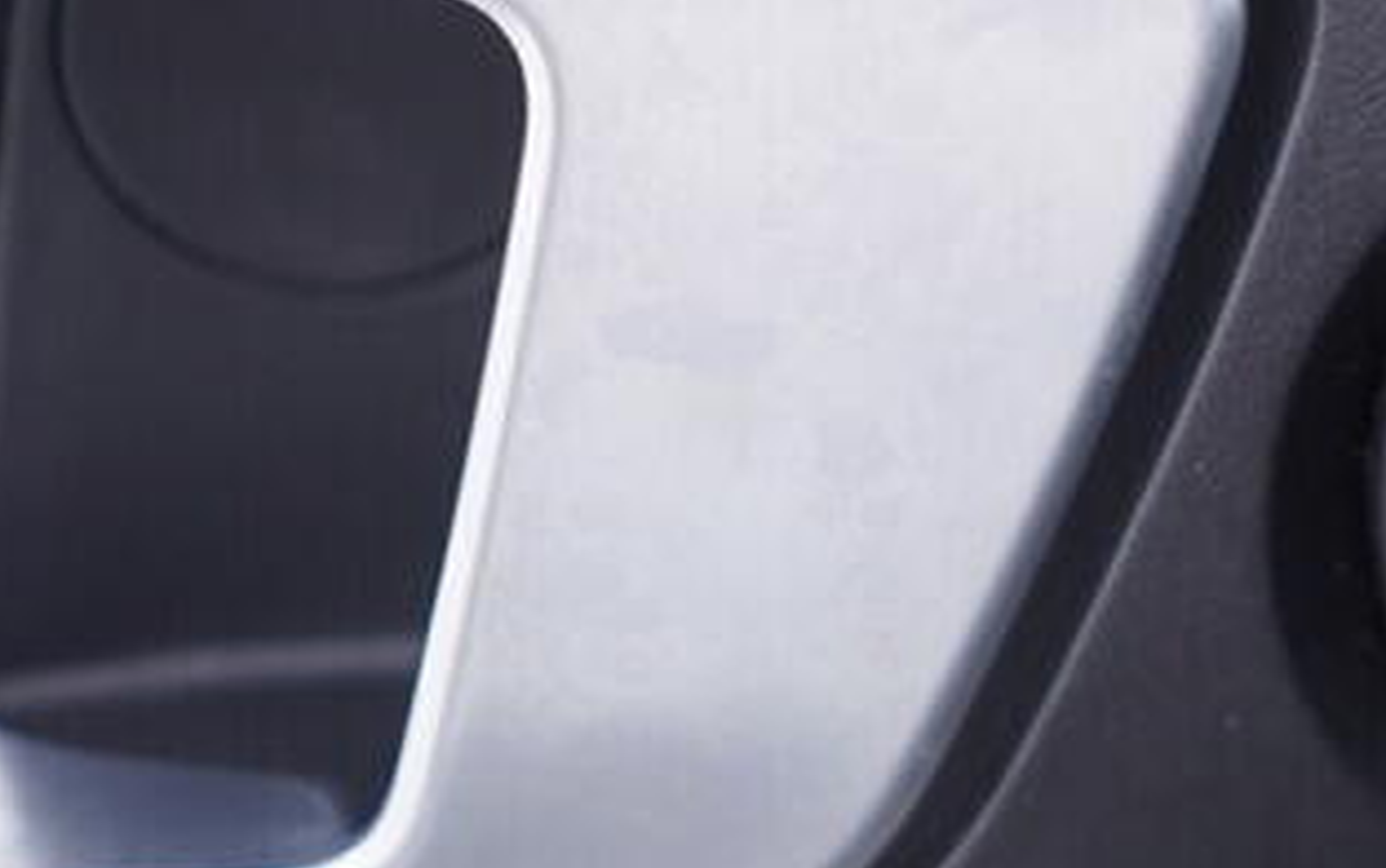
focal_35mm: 120
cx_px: 1820
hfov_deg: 16.4
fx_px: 4535
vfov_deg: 10.9
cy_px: 728
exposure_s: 1/40
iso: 160
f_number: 2.8
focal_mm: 24
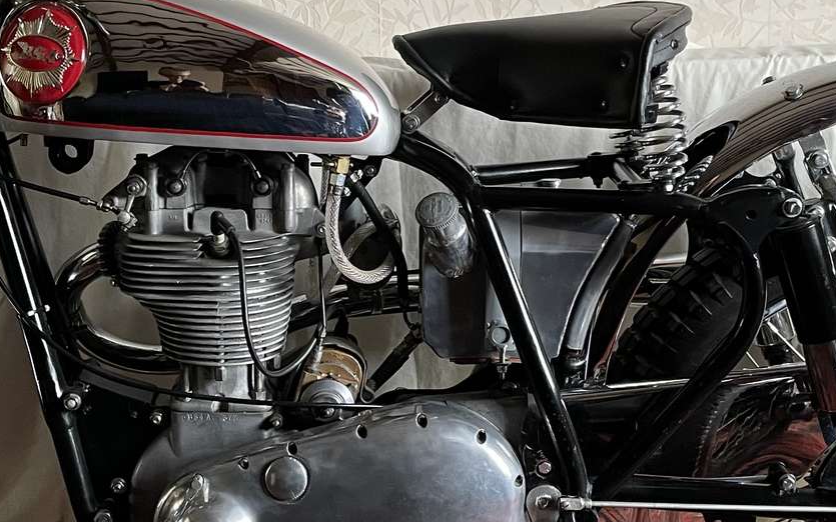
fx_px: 1504
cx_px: 303
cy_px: 296
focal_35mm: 66
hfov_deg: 30.9
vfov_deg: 19.7
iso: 250
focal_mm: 4.2
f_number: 1.6
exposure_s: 1/60
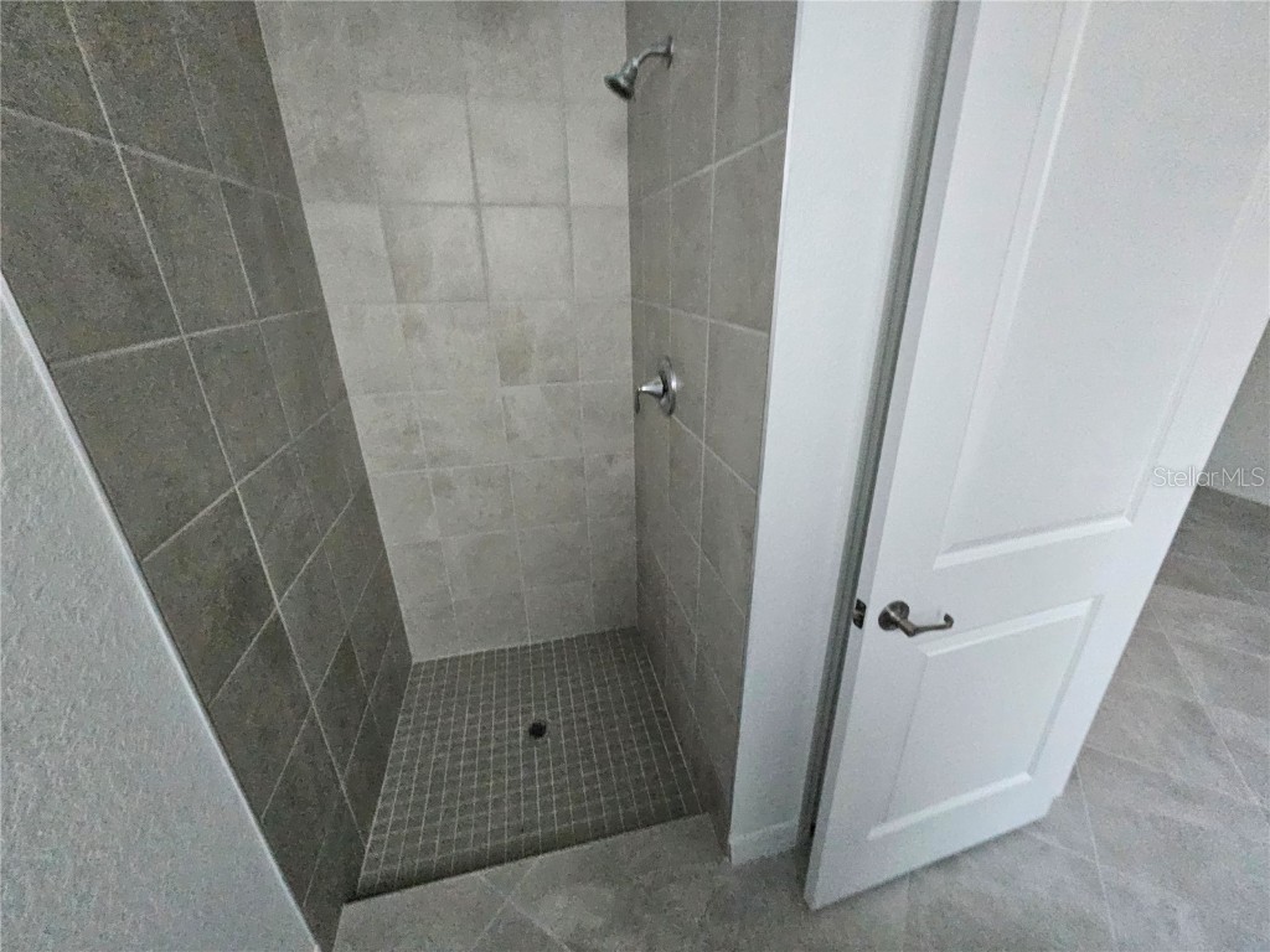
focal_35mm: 13
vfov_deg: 89.9
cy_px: 476
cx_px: 635
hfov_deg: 106.2
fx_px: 477
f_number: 2.2
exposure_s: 1/30
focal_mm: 1.7
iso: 640
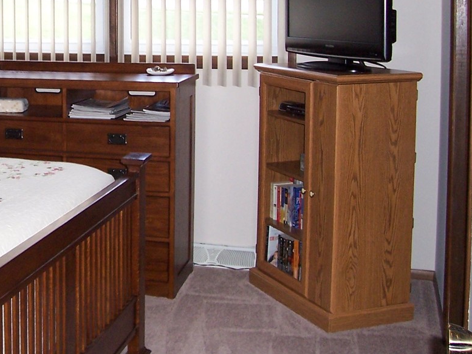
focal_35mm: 63
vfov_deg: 22.9
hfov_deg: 29.9
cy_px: 61
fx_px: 859
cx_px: 84
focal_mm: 5.6
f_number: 2.7
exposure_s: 1/60
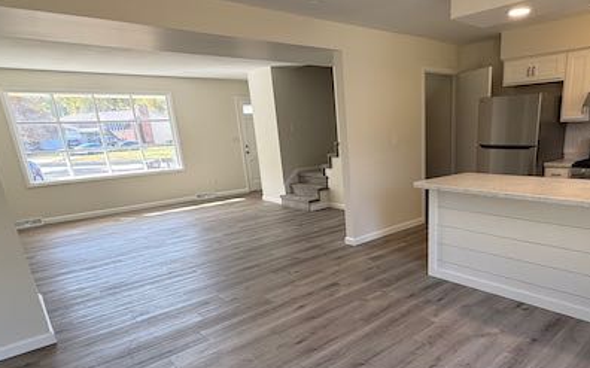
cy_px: 235
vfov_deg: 50.4
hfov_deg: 72.9
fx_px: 386
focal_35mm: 24
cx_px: 386
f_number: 2.2
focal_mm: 2.22
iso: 100
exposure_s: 1/120
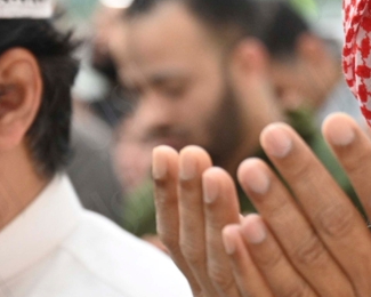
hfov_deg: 10.1
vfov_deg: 8.3
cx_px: 482
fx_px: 2053
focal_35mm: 187
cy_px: 208
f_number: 4
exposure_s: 1/100
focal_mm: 54
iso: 2000
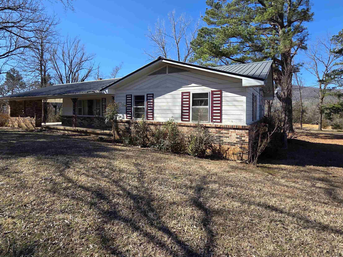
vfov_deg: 71.1
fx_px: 178
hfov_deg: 87.3
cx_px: 149
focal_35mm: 18
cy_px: 107
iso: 50
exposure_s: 1/1208
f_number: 2.2
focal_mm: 2.2
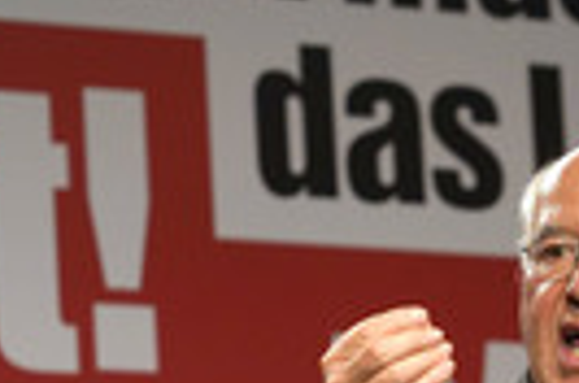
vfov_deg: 4.7
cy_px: 392
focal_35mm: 289
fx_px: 4637
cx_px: 290
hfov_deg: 7.1
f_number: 4.5
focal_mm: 85
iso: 2000
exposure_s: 1/1000
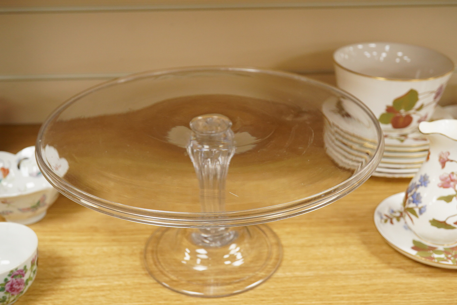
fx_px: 571
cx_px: 228
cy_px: 152
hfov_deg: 43.6
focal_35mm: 45
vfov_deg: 29.9
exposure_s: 1/160
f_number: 9
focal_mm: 30
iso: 2500
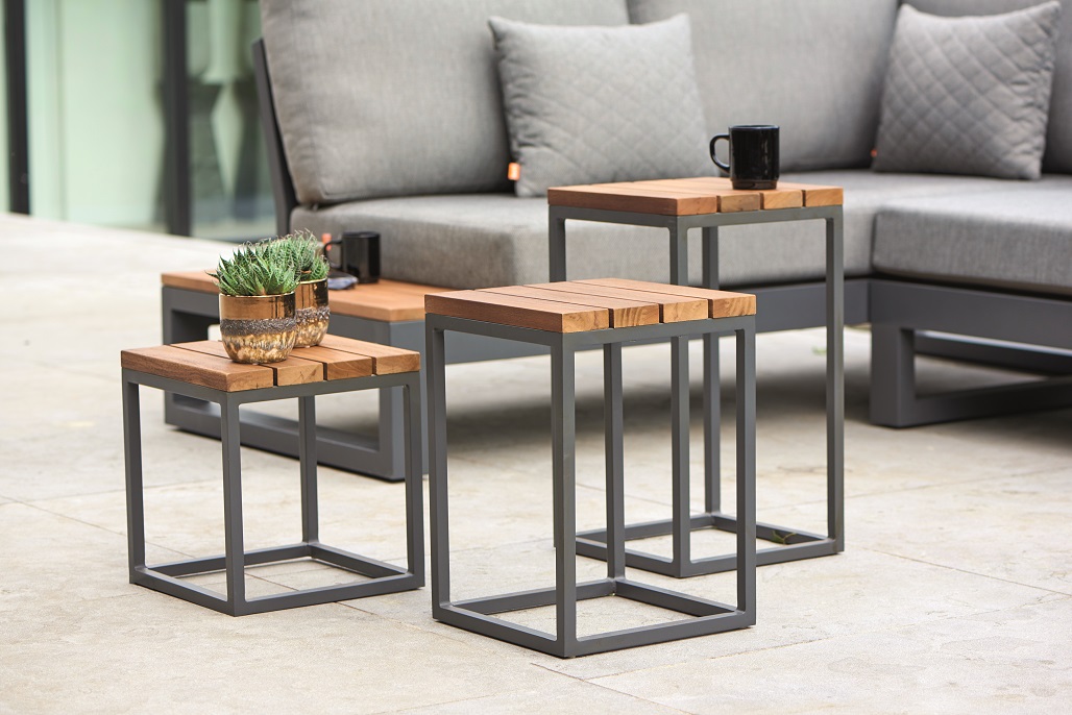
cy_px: 358
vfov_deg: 13.0
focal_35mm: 105
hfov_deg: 19.5
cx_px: 536
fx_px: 3127
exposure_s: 1/160
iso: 125
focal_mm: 105
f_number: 6.3
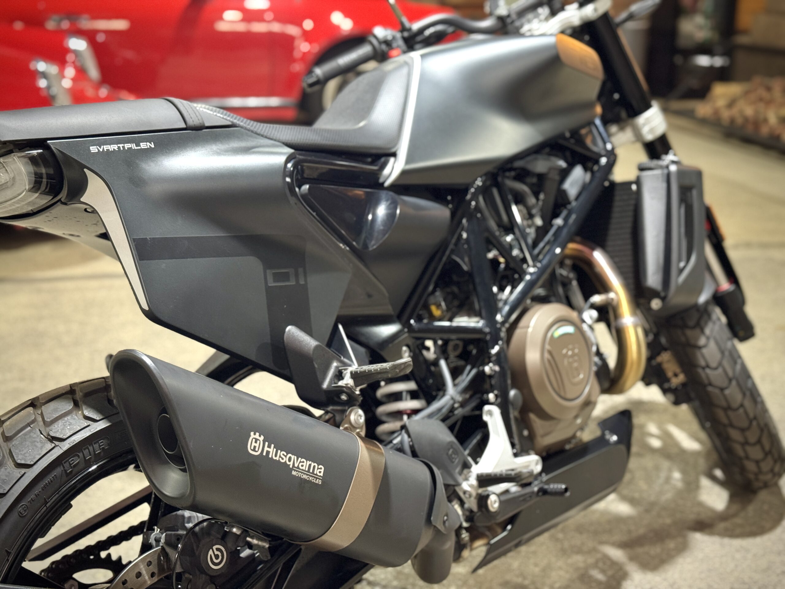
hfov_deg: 39.7
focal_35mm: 48
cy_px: 294
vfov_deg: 30.3
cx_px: 392
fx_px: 1089
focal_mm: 6.76
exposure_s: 1/33
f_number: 1.78
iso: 400
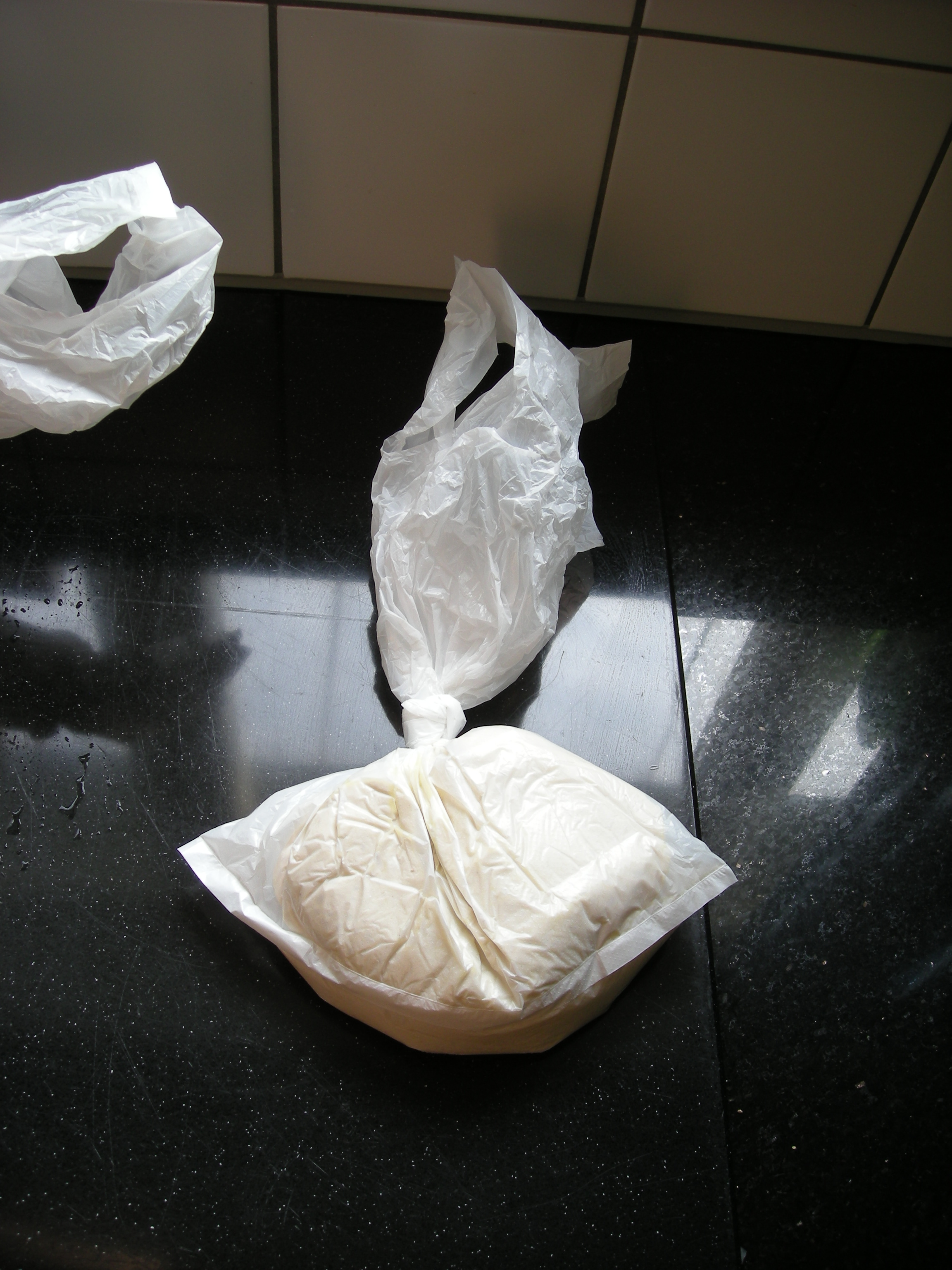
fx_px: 1283
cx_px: 476
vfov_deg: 52.6
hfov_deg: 40.7
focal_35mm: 35
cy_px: 635
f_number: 2.8
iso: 50
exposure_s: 1/54.3
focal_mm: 5.7
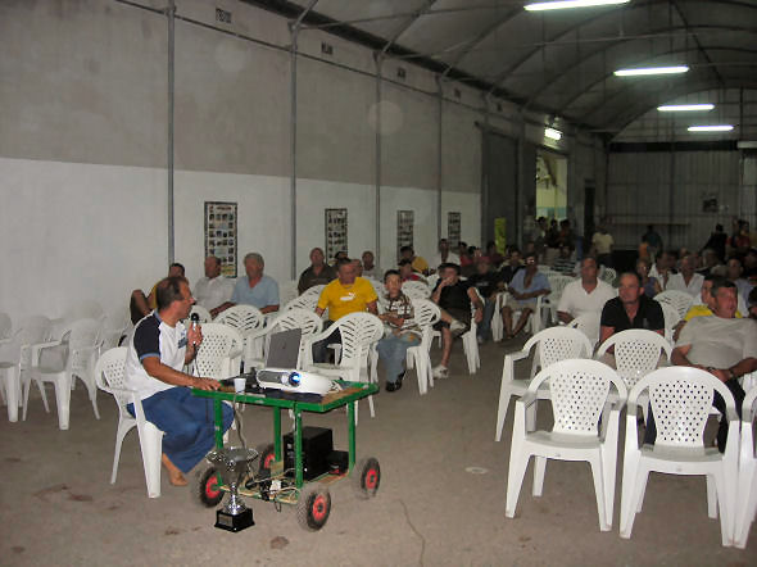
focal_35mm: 38
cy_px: 284
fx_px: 831
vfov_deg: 37.7
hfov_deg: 49.0
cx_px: 378
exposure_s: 1/60.1
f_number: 2.8
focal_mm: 7.8
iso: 90
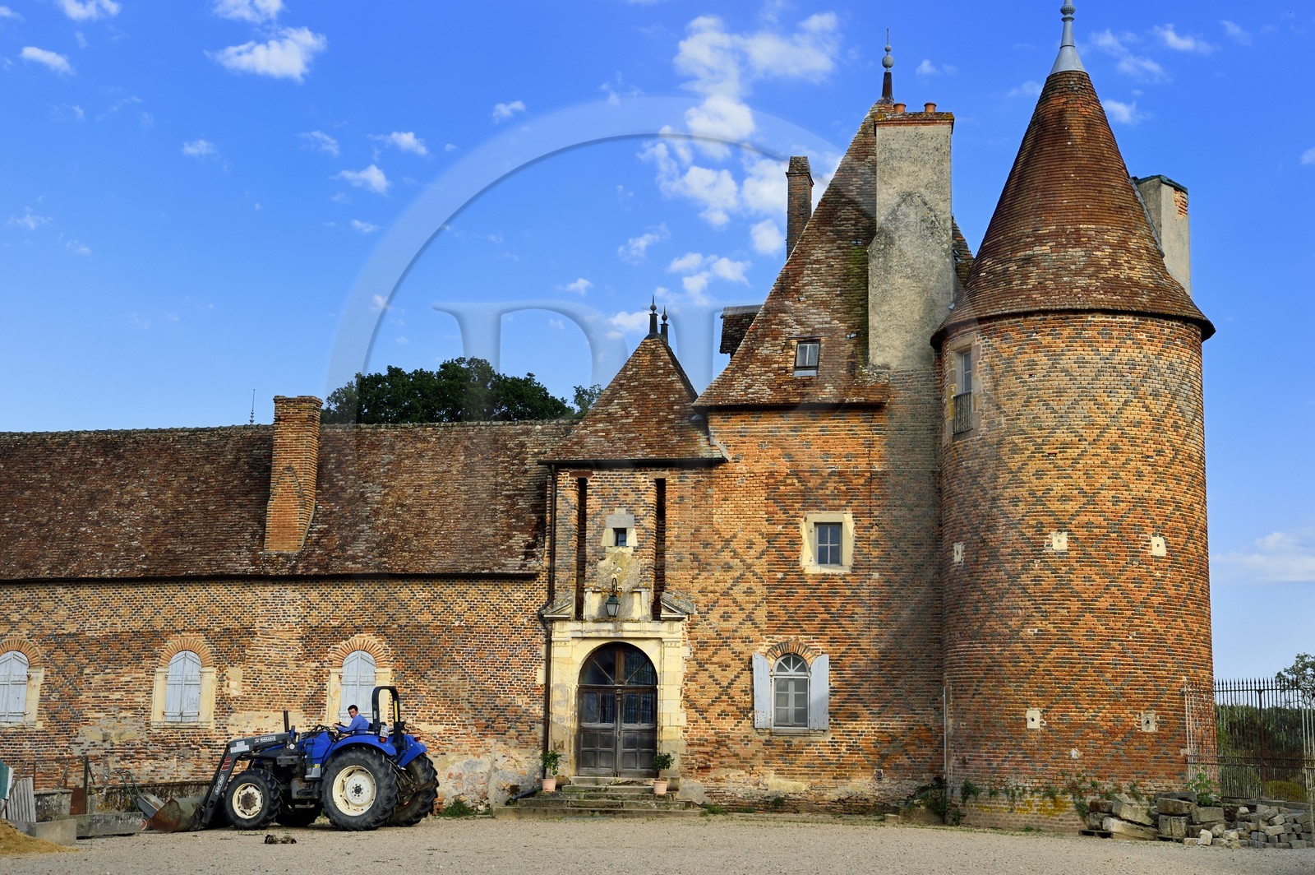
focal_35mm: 52
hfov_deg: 38.2
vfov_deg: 25.9
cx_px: 658
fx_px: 1898
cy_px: 438
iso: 250
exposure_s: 1/250
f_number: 13
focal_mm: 52
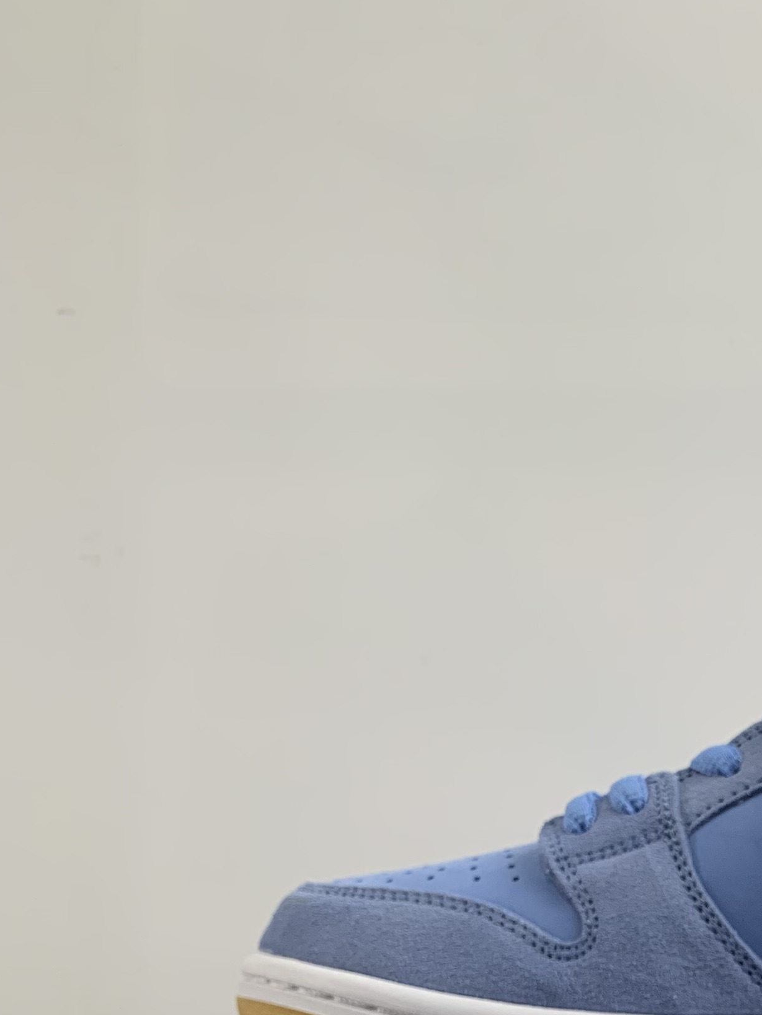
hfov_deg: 21.5
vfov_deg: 27.3
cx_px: 880
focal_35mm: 64
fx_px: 1878
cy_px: 1164
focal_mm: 4.25
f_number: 1.8
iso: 50
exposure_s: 1/121
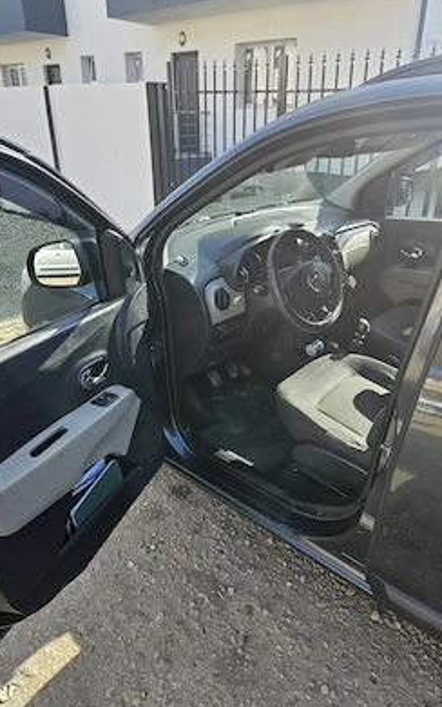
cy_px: 352
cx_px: 250
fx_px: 481
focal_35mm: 25
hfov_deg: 49.2
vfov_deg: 72.5
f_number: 1.8
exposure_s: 1/453
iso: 40
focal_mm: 5.4
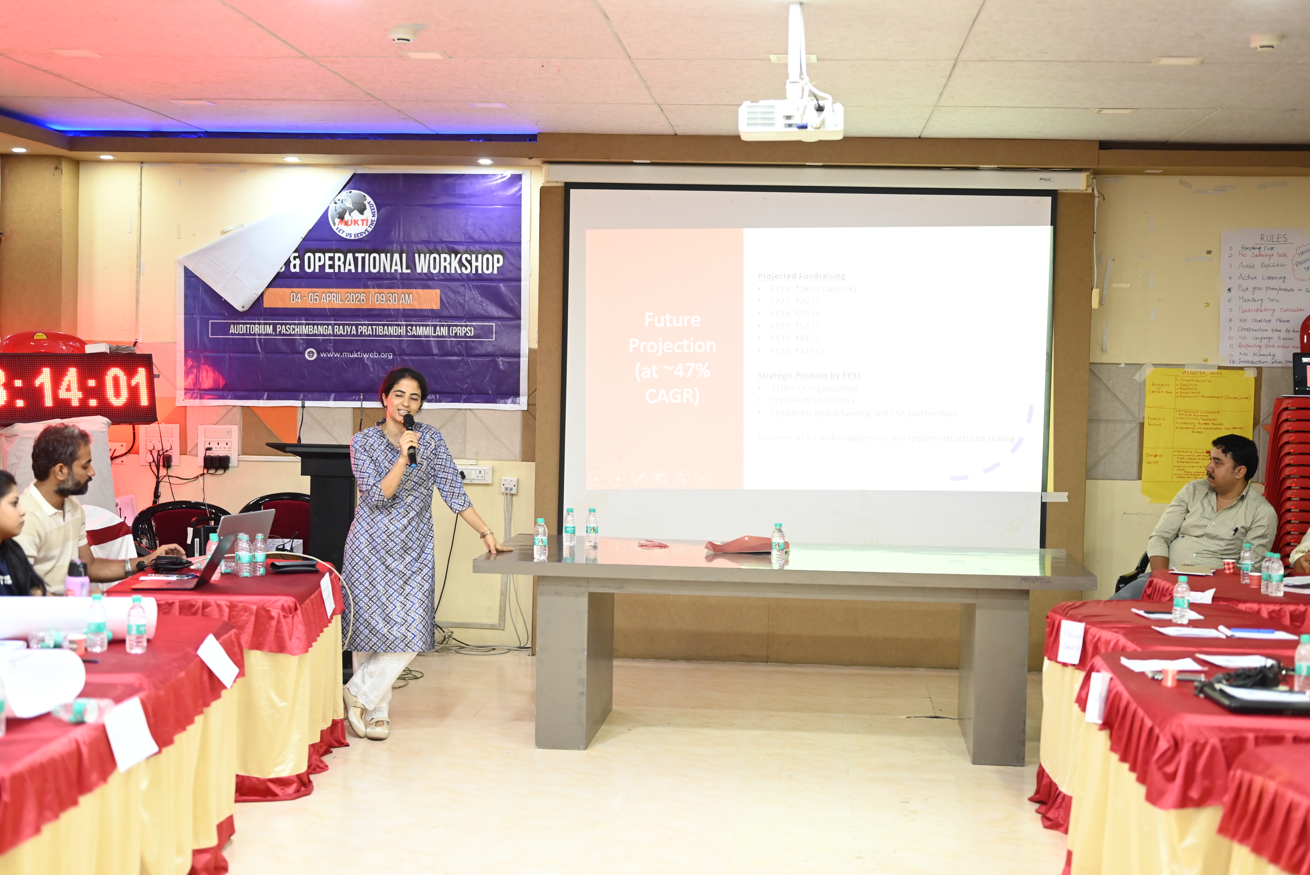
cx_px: 655
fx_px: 1820
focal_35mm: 50
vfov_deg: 27.0
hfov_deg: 39.6
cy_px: 438
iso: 2000
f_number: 2.2
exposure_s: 1/100
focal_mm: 50
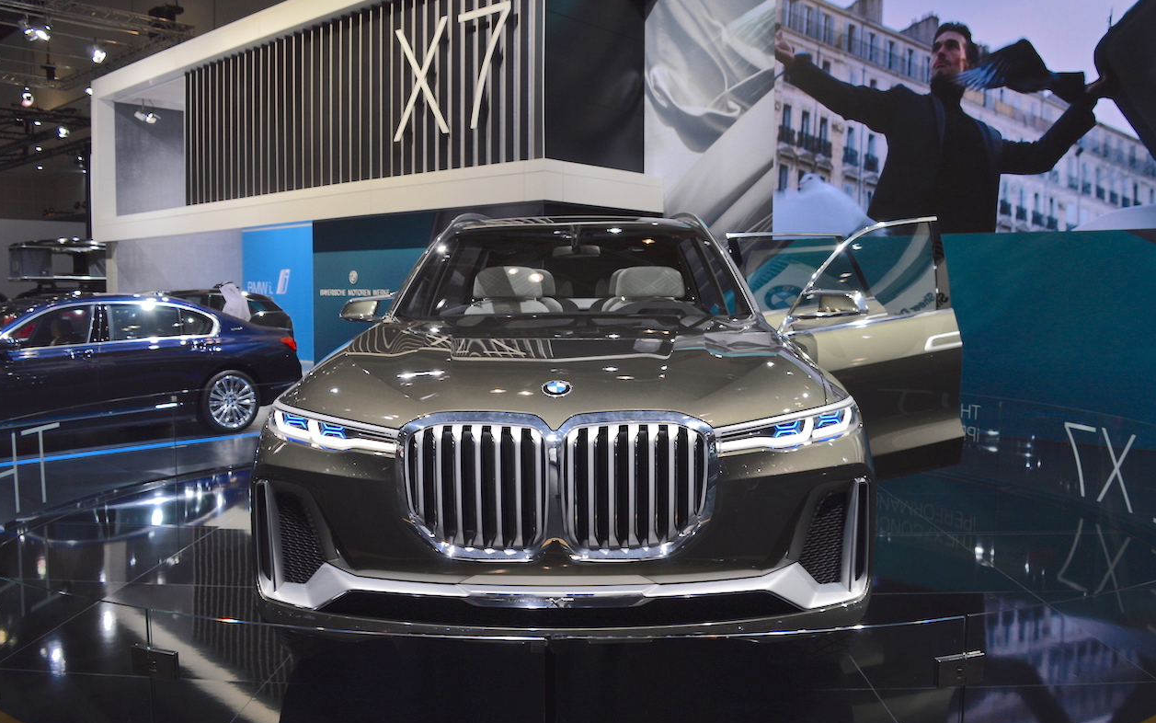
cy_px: 369
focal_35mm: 28
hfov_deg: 66.5
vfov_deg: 44.6
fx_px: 882
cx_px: 583
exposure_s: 1/125
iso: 250
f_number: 5.6
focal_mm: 18
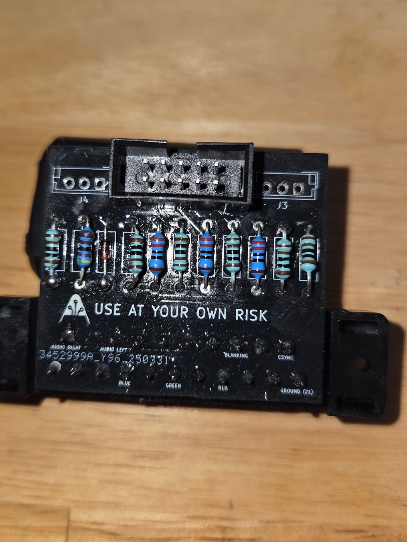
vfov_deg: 61.6
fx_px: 455
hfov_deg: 48.1
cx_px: 182
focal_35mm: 29
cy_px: 253
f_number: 1.8
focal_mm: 5.4
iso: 40
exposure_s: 1/50
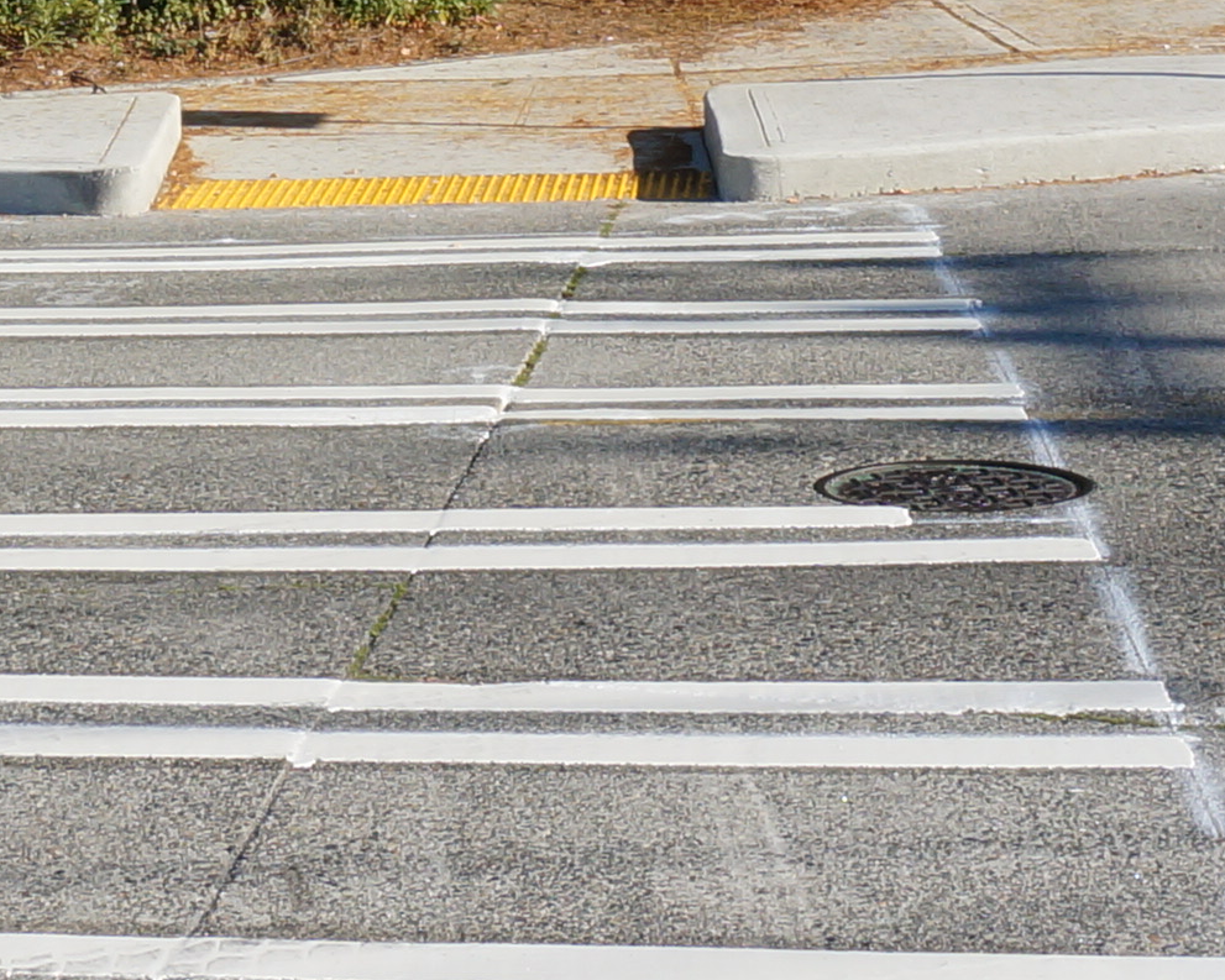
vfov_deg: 10.3
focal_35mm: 146
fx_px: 5305
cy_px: -413
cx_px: -161
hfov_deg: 12.9
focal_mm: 21
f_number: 13
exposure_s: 1/100
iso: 100
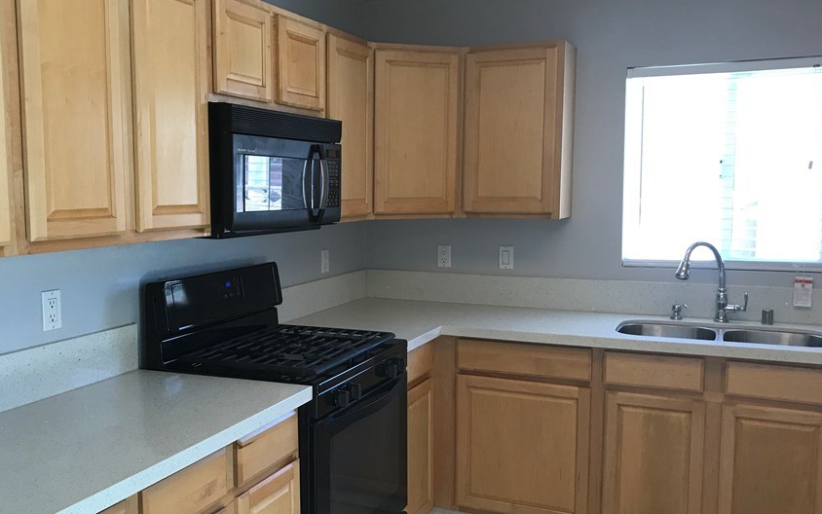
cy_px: 284
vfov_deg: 35.3
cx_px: 345
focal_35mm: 36
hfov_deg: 53.7
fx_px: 807
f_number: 1.8
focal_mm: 3.99
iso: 20
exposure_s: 1/30
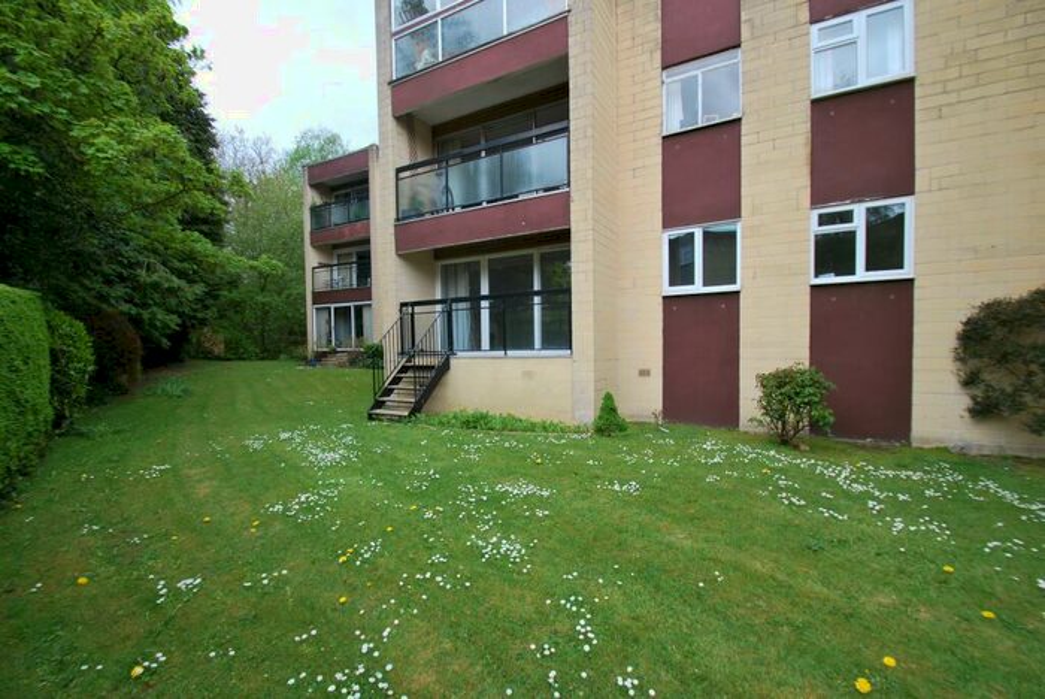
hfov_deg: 100.3
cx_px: 522
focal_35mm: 15
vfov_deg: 77.4
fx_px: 436
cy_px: 350
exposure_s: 1/125
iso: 100
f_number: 5.6
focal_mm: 10
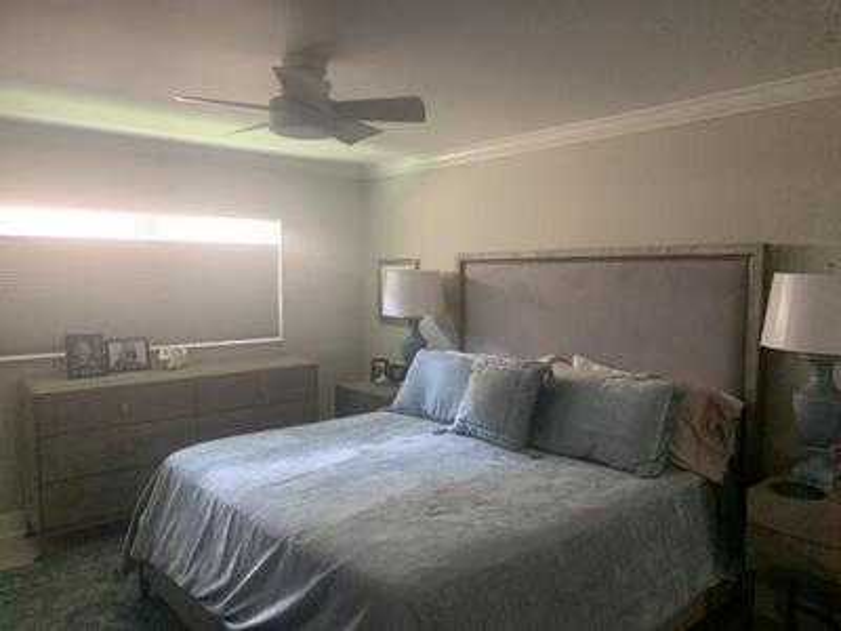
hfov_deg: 67.3
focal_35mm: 26
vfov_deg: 53.1
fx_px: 632
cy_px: 316
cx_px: 420
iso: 400
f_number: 1.8
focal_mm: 4.25
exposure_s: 1/56
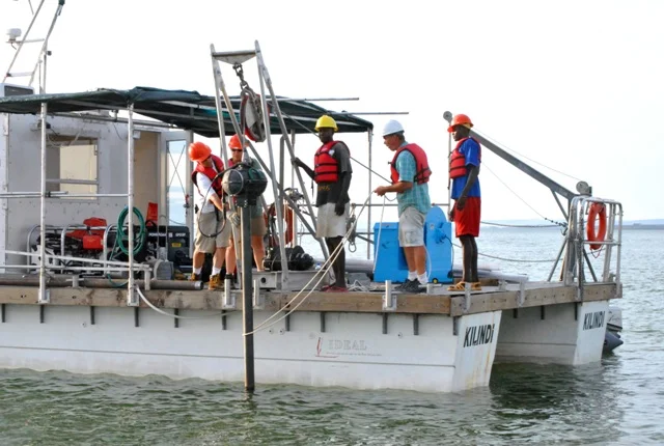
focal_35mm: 82
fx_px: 1525
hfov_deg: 24.6
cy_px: 223
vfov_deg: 16.6
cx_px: 332
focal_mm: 55
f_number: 14
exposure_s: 1/250
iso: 1600
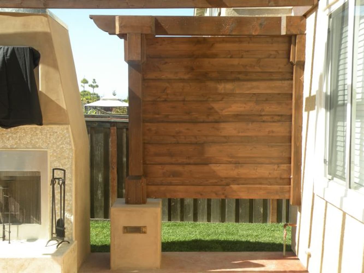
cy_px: 136
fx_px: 442
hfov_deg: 44.8
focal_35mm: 42
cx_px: 182
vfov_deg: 34.4
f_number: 5
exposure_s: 1/136
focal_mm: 7.4
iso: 64
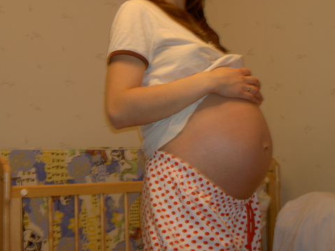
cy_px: 78
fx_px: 551
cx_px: 161
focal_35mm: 57
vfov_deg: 25.5
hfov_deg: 33.8
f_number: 2.8
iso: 50
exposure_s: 1/8
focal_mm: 8
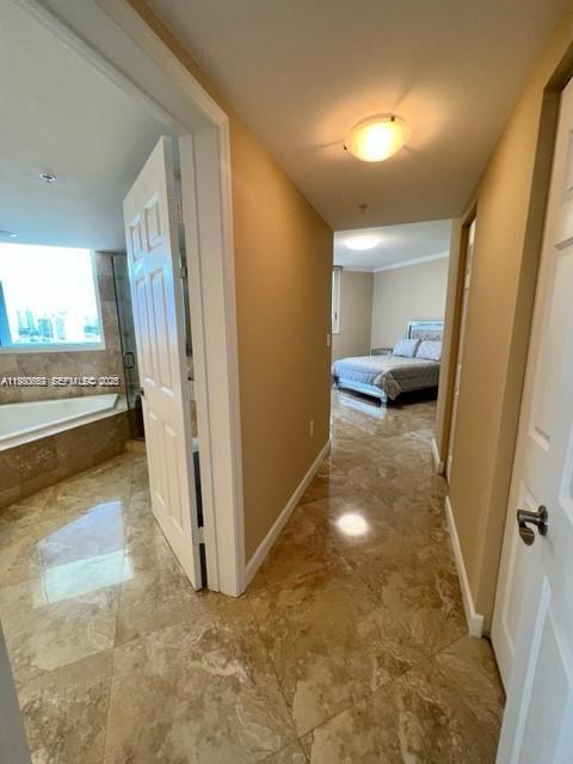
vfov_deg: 106.2
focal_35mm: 13
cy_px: 382
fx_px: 287
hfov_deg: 89.9
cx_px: 286
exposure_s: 1/60
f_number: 1.8
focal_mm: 1.57
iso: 160
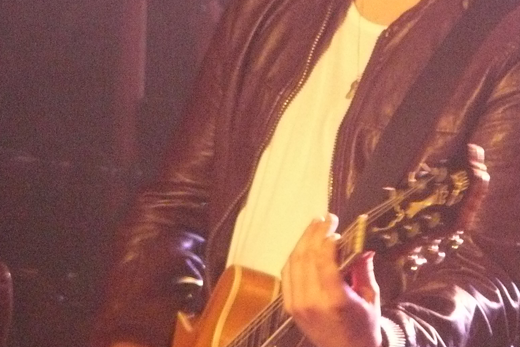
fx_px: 11945
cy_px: 82
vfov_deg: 1.7
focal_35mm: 827
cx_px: 341
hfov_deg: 2.5
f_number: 3.3
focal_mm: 66.7
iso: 800
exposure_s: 1/25
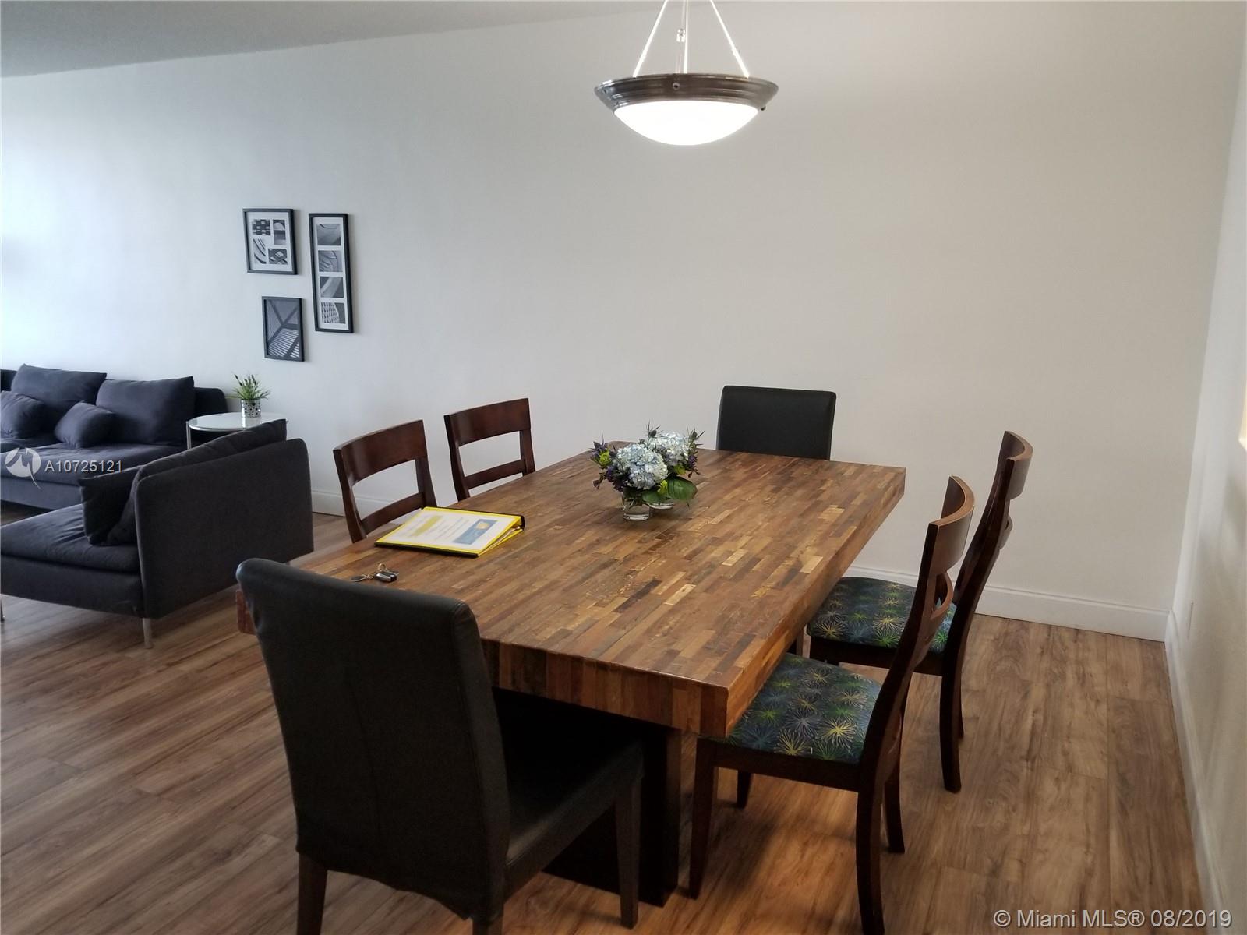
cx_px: 624
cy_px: 468
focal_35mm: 26
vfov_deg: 53.1
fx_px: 937
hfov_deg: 67.3
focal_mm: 4.3
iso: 160
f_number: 1.7
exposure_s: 1/40
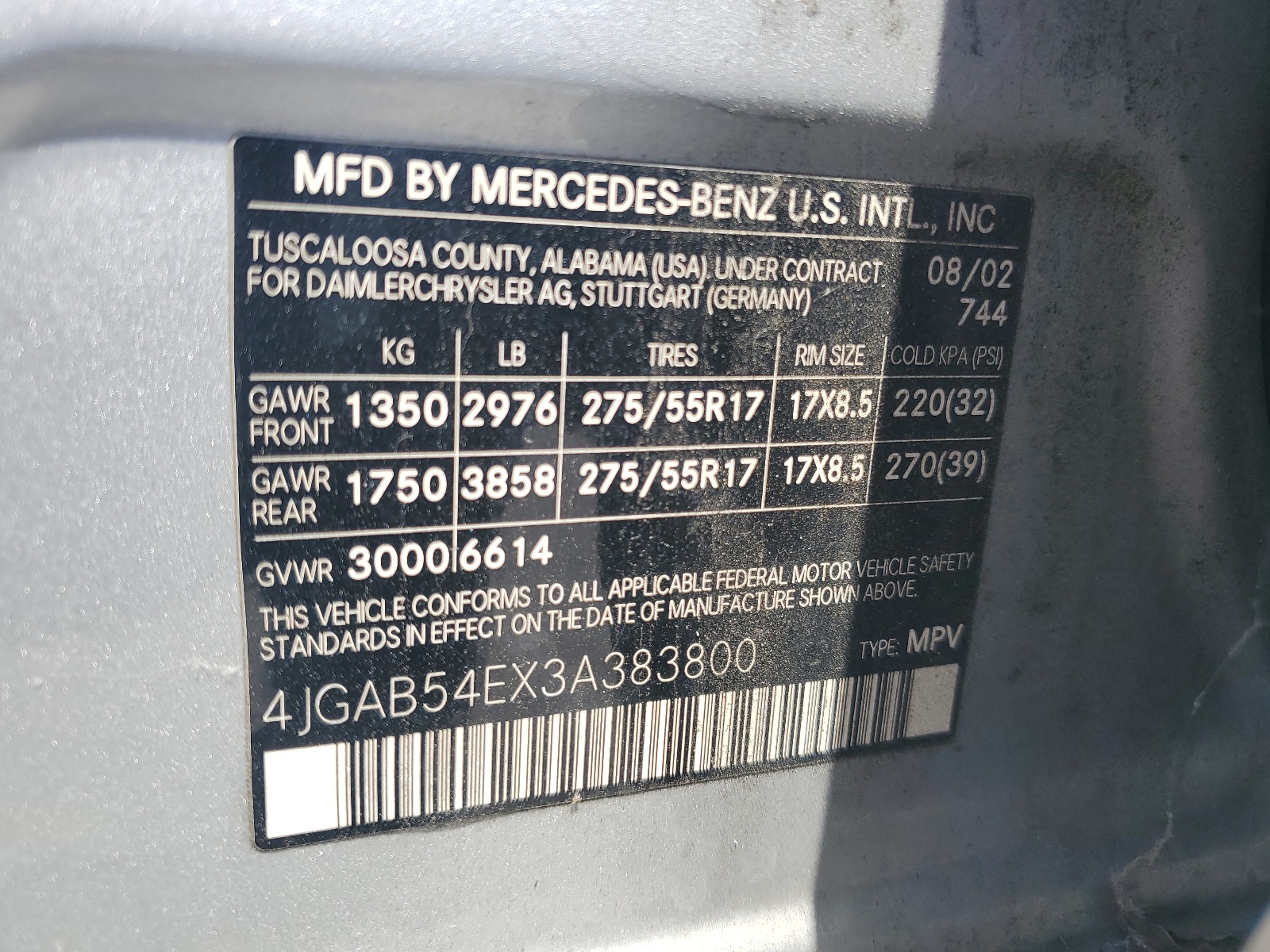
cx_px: 635
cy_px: 476
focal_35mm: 26
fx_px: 954
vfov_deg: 53.1
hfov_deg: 67.3
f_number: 1.5
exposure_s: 1/1000
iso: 50
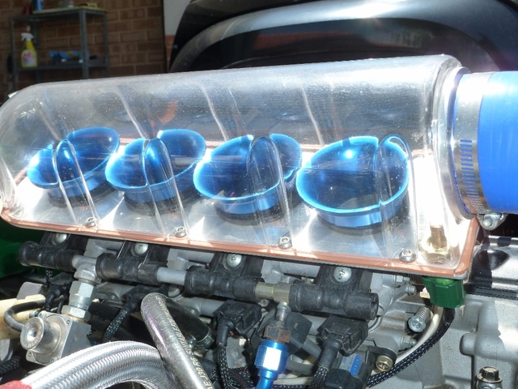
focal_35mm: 48
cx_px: 259
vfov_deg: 30.3
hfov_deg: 39.7
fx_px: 718
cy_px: 194
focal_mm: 7.9
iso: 125
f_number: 4
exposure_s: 1/320
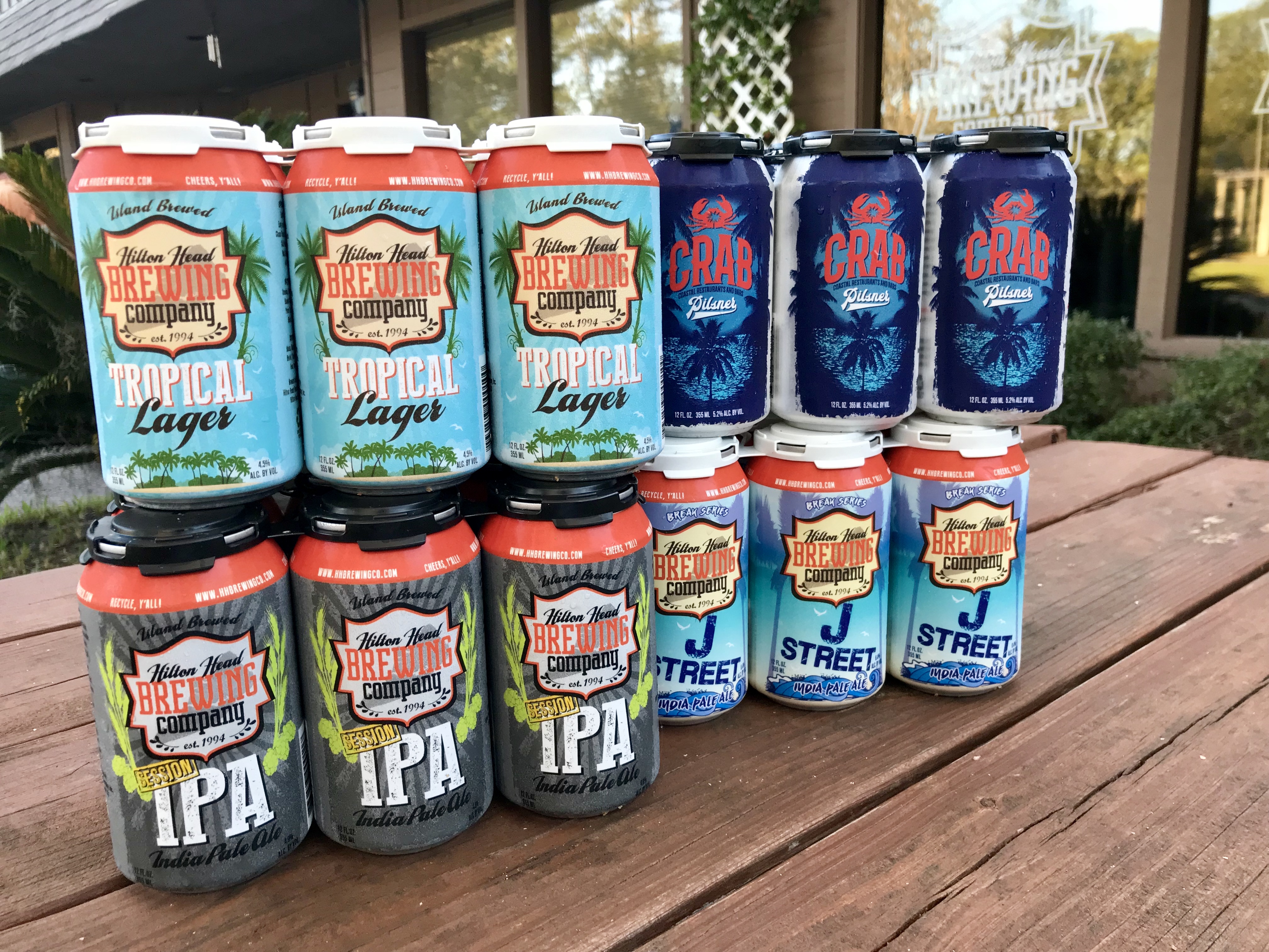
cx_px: 634
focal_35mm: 28
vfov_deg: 49.7
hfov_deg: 63.4
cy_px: 476
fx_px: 1026
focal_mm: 3.99
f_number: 1.8
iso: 40
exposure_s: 1/120
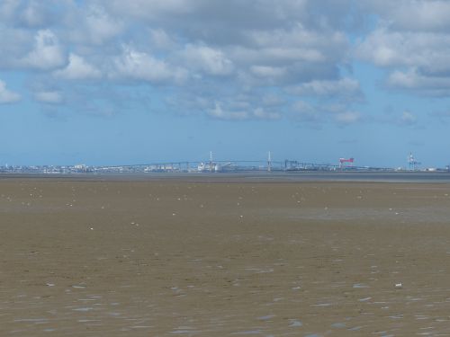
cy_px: 168
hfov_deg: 17.0
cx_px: 225
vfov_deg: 12.8
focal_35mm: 116
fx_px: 1508
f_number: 4
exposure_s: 1/1600
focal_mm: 20.9
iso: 100
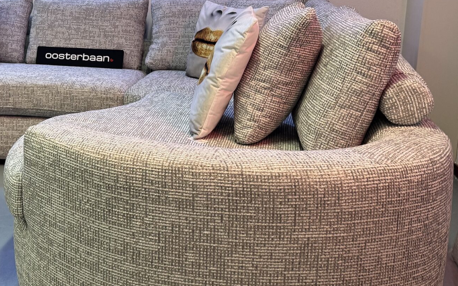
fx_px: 624
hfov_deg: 37.9
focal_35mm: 50
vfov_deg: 25.5
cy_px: 74
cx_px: 54
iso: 160
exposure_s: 1/50
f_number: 1.78
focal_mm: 6.76
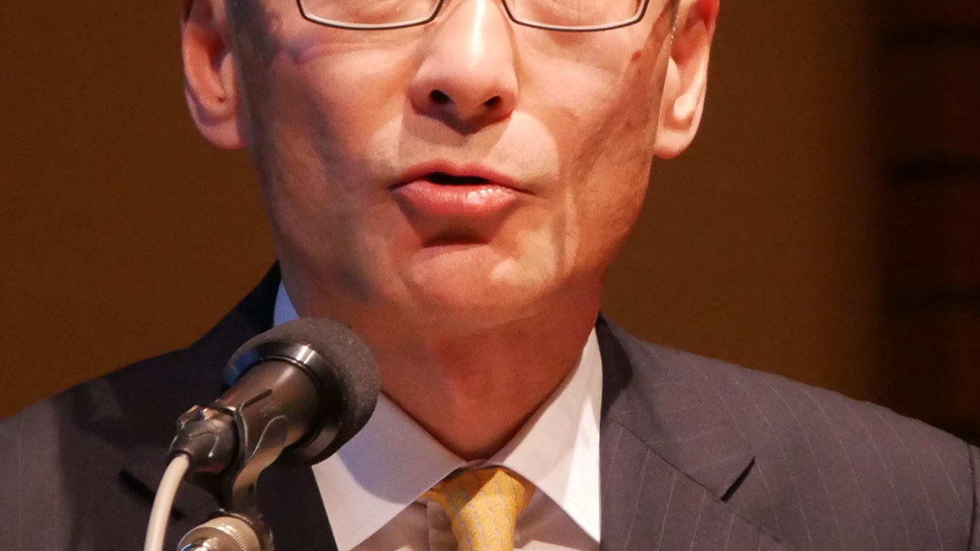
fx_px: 24477
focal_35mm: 942
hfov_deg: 2.3
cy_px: 170
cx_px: 524
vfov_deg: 1.3
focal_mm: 175
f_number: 5.6
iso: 3200
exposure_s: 1/100
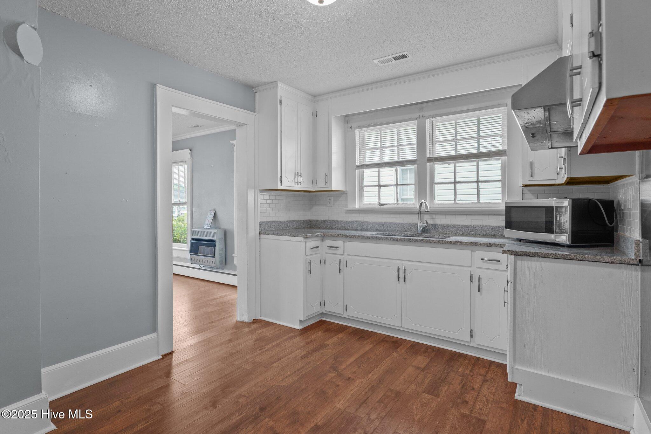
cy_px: 217
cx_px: 326
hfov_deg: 89.7
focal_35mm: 18
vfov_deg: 67.1
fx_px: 327
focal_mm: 18.1
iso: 400
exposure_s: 1/4
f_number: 9
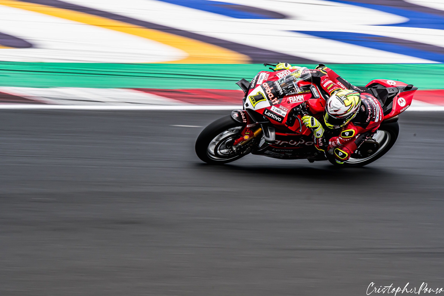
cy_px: 148
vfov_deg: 2.5
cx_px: 222
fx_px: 6659
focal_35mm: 540
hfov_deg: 3.8
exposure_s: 1/160
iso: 800
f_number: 25
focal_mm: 360
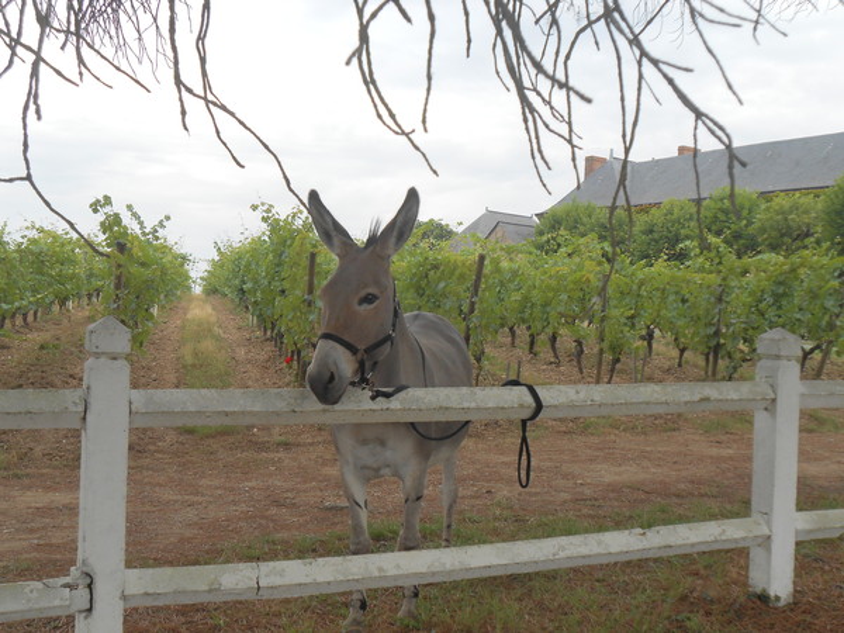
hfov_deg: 42.9
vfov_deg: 32.9
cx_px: 422
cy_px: 316
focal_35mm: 44
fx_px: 1073
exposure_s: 1/250
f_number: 4.5
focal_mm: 7.8
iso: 80
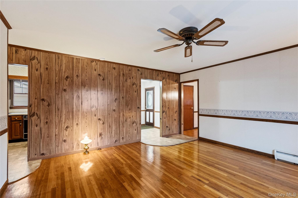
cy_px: 99
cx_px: 149
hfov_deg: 96.7
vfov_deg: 73.7
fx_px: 132
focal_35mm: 16
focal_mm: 16
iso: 3200
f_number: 5.6
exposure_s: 1/10
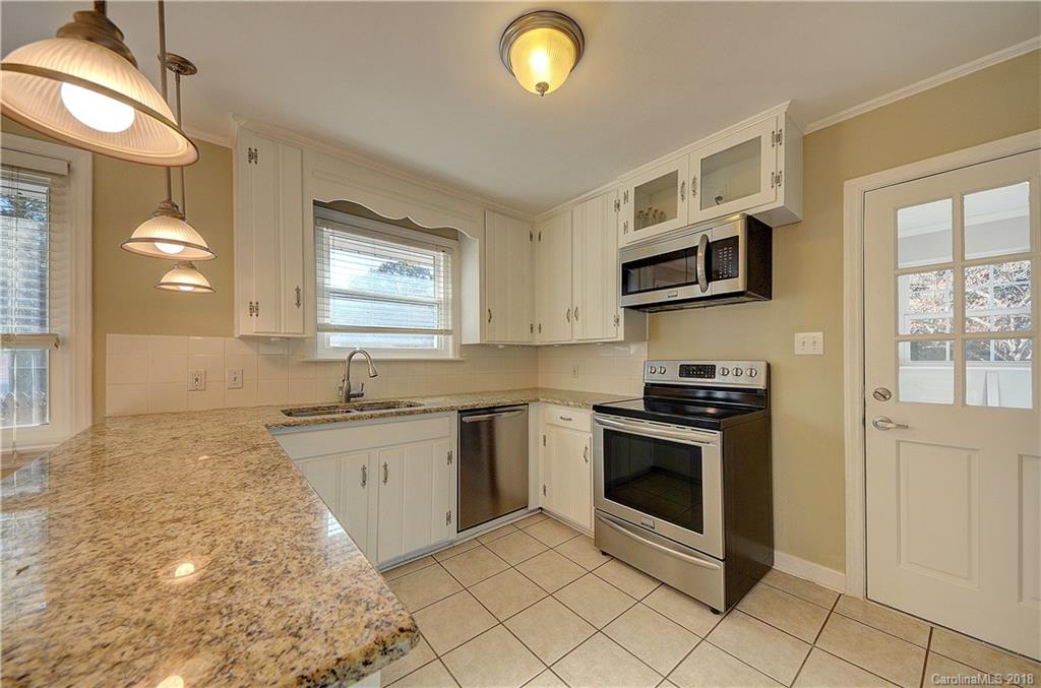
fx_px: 346
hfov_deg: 112.8
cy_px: 344
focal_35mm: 12
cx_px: 520
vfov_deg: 89.7
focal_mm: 8
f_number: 8
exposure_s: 1/160
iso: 800
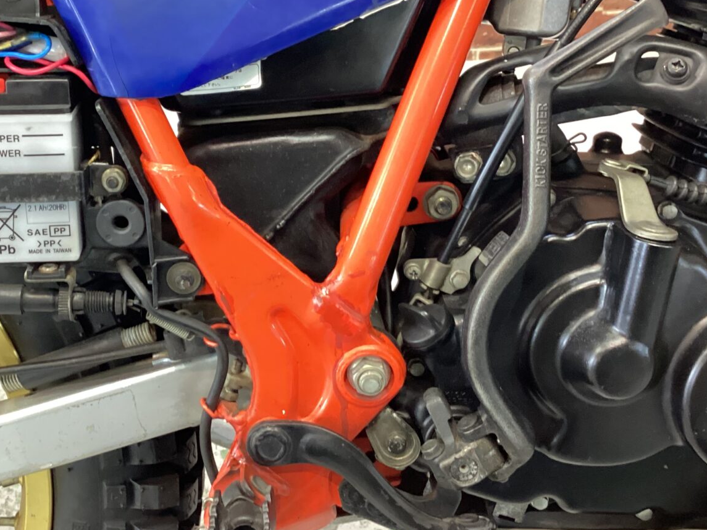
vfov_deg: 27.9
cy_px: 191
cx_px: 280
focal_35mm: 52
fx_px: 1062
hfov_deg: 36.7
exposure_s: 1/30
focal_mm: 3.3
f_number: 2.4
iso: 500
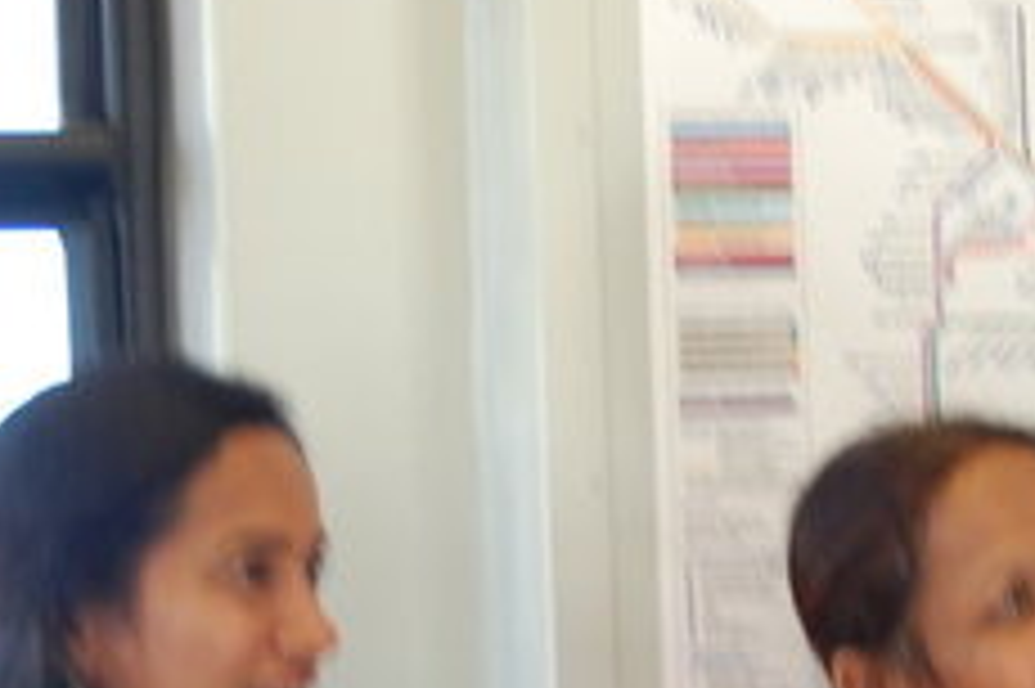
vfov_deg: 10.5
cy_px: 746
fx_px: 3717
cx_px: 788
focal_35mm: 129
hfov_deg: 15.8
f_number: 4.5
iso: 500
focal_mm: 31
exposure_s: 1/30
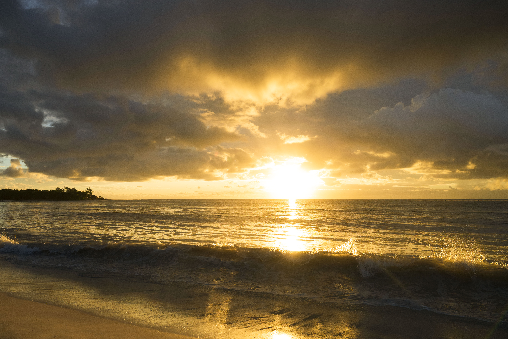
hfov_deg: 73.7
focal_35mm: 24
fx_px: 339
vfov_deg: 53.1
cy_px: 170
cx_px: 254
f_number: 5.6
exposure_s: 1/1250
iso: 500
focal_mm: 24
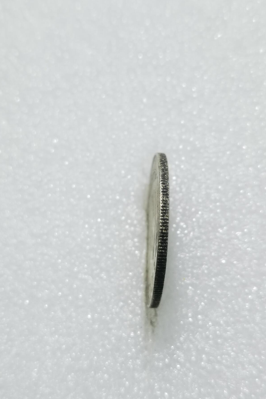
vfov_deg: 31.0
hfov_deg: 20.9
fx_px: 721
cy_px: 200
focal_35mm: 65
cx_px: 138
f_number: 1.9
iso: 125
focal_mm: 6.67
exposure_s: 1/100
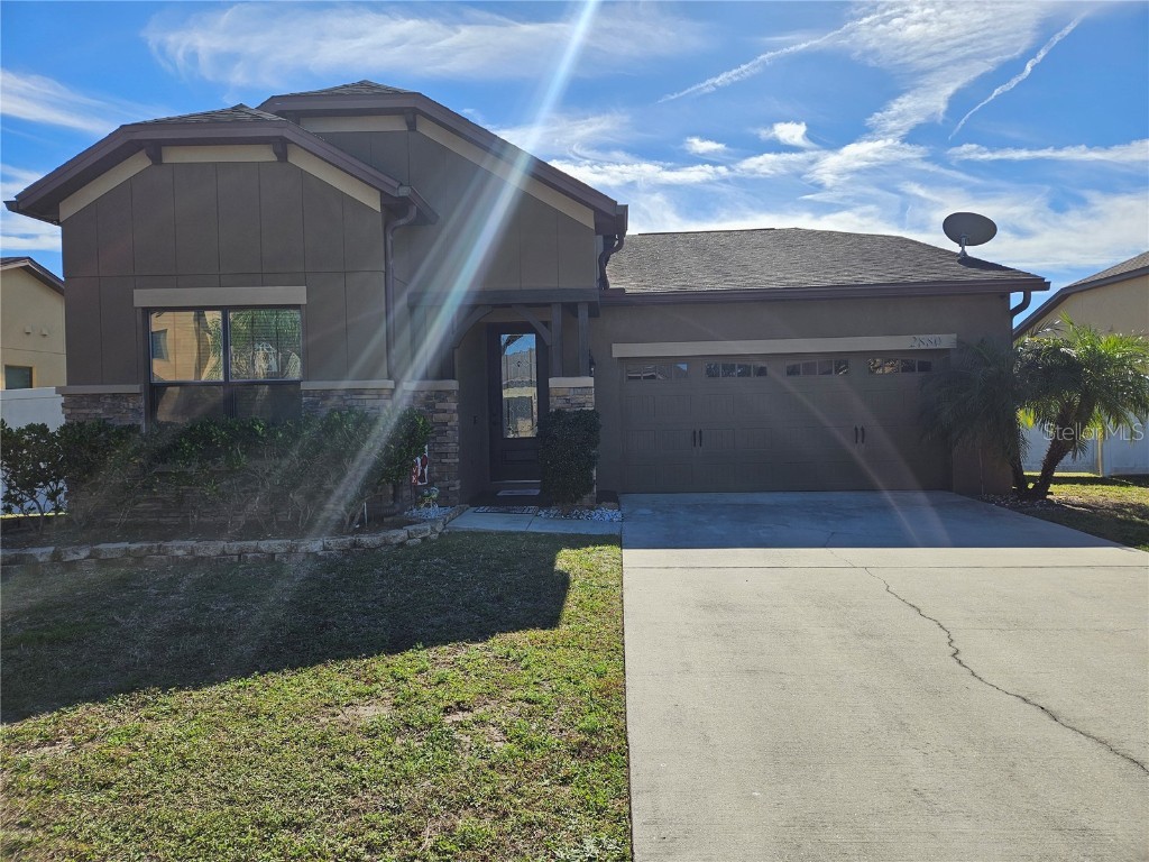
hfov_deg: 73.9
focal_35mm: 23
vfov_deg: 58.9
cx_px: 574
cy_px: 431
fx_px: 763
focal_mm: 5.4
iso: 25
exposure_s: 1/1894
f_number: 1.8
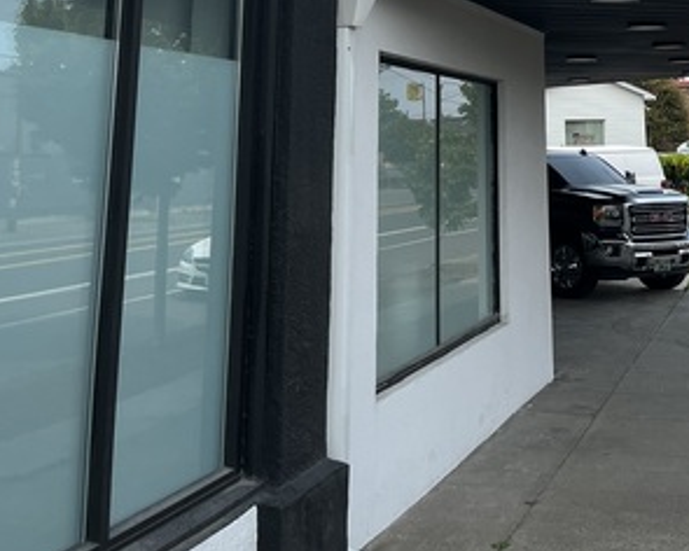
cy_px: -131
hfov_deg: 33.3
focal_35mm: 55
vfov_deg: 24.7
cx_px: 537
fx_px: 1122
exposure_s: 1/3049
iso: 50
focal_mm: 5.1
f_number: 1.6
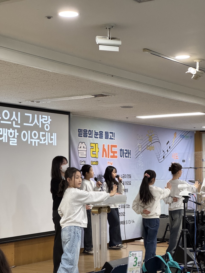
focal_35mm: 77
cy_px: 136
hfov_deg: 19.1
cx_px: 102
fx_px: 608
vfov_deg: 25.3
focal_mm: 9
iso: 320
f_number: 2.8
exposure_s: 1/60
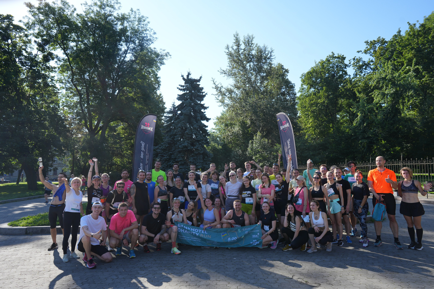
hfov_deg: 73.7
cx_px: 217
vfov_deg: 53.1
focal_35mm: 24
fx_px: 289
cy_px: 144
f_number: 5
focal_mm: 24
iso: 100
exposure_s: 1/320
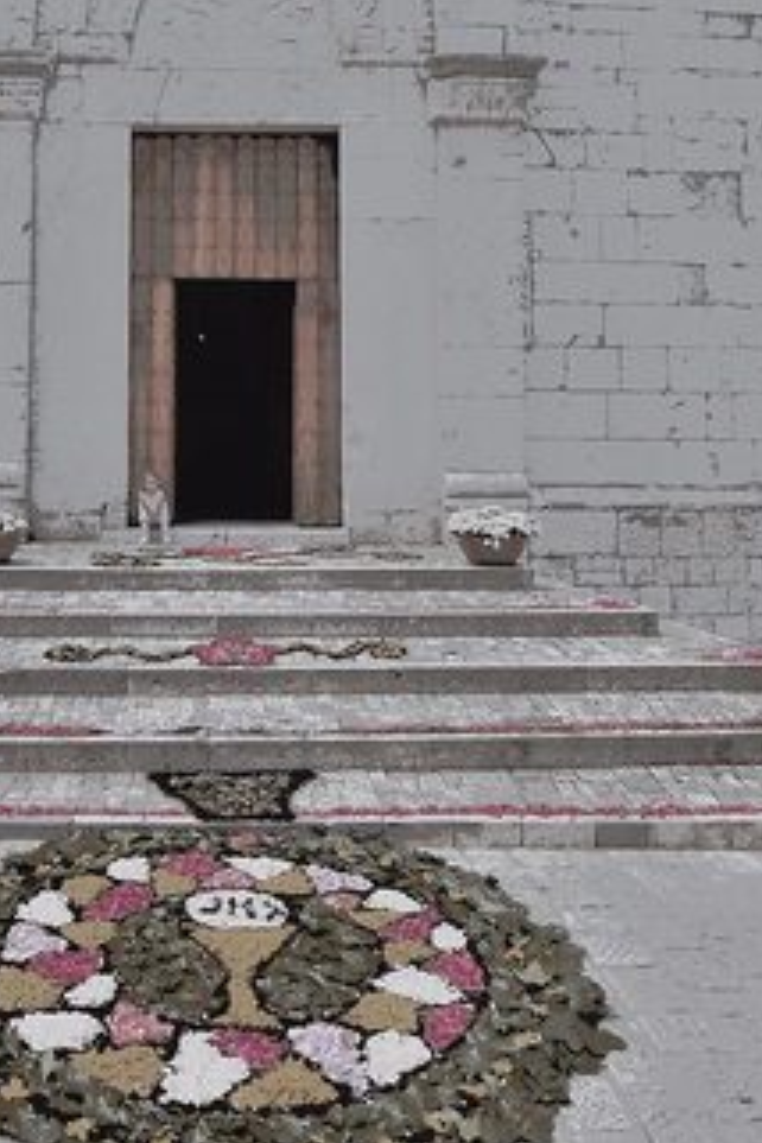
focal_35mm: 28
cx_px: 267
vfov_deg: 64.2
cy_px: 406
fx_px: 889
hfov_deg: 45.8
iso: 400
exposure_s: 1/1600
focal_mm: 10
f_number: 8
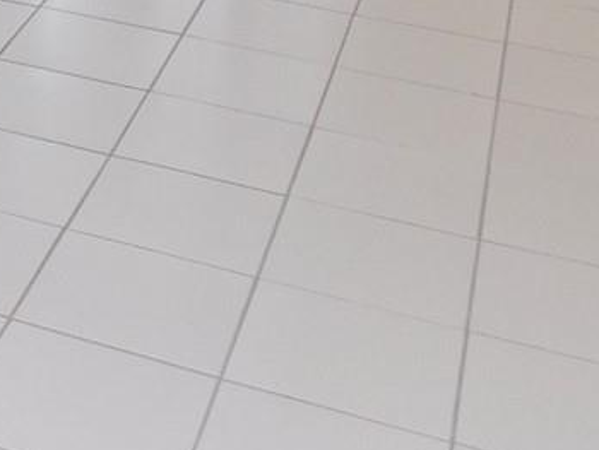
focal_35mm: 105
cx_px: -300
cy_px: -400
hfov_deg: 16.9
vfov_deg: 12.6
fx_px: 1818
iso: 200
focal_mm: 4
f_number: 3
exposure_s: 1/30
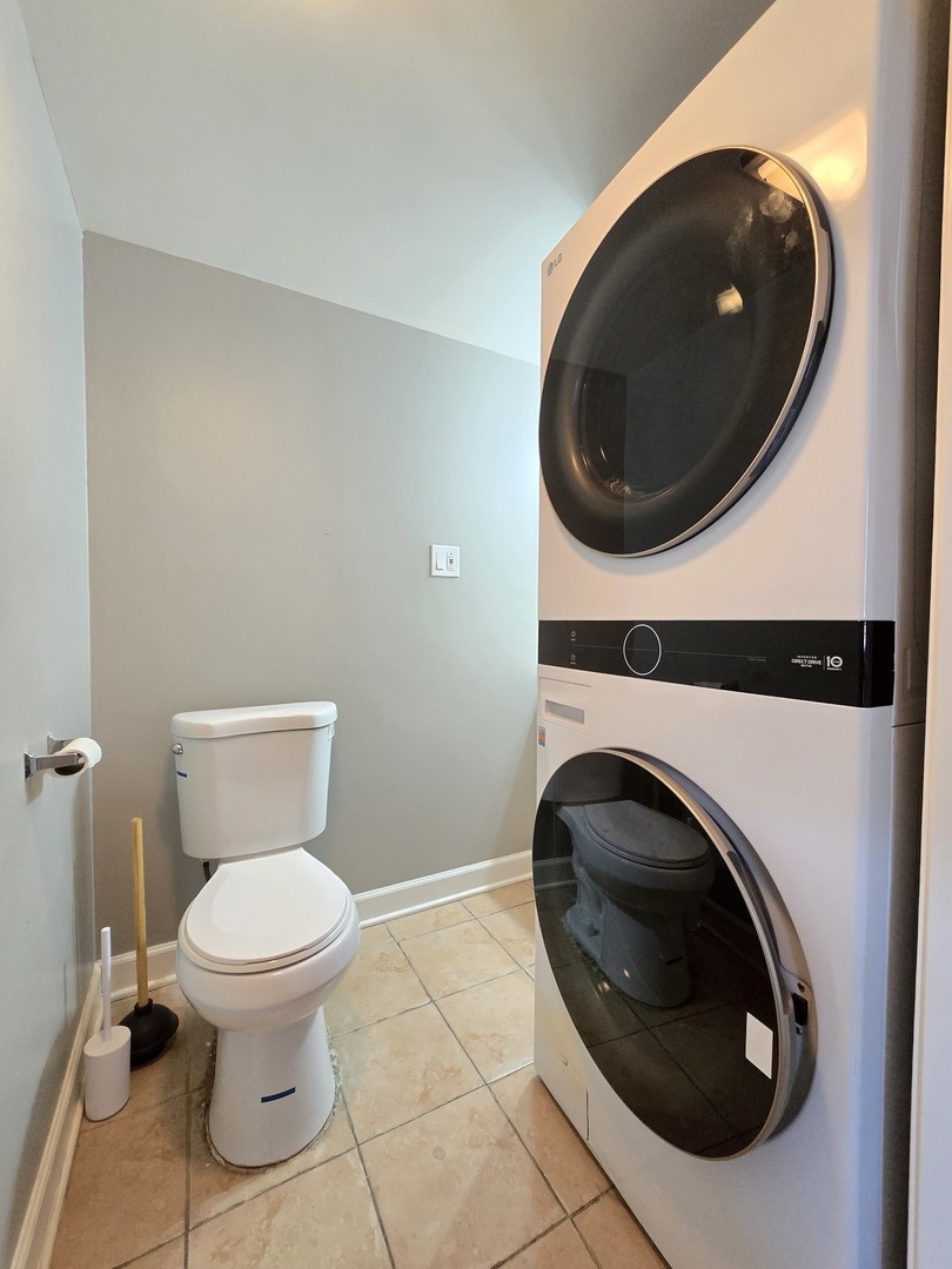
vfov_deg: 106.2
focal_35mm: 13
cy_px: 634
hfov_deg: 89.9
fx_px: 477
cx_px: 476
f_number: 2.2
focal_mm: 2.2
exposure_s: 1/60
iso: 800
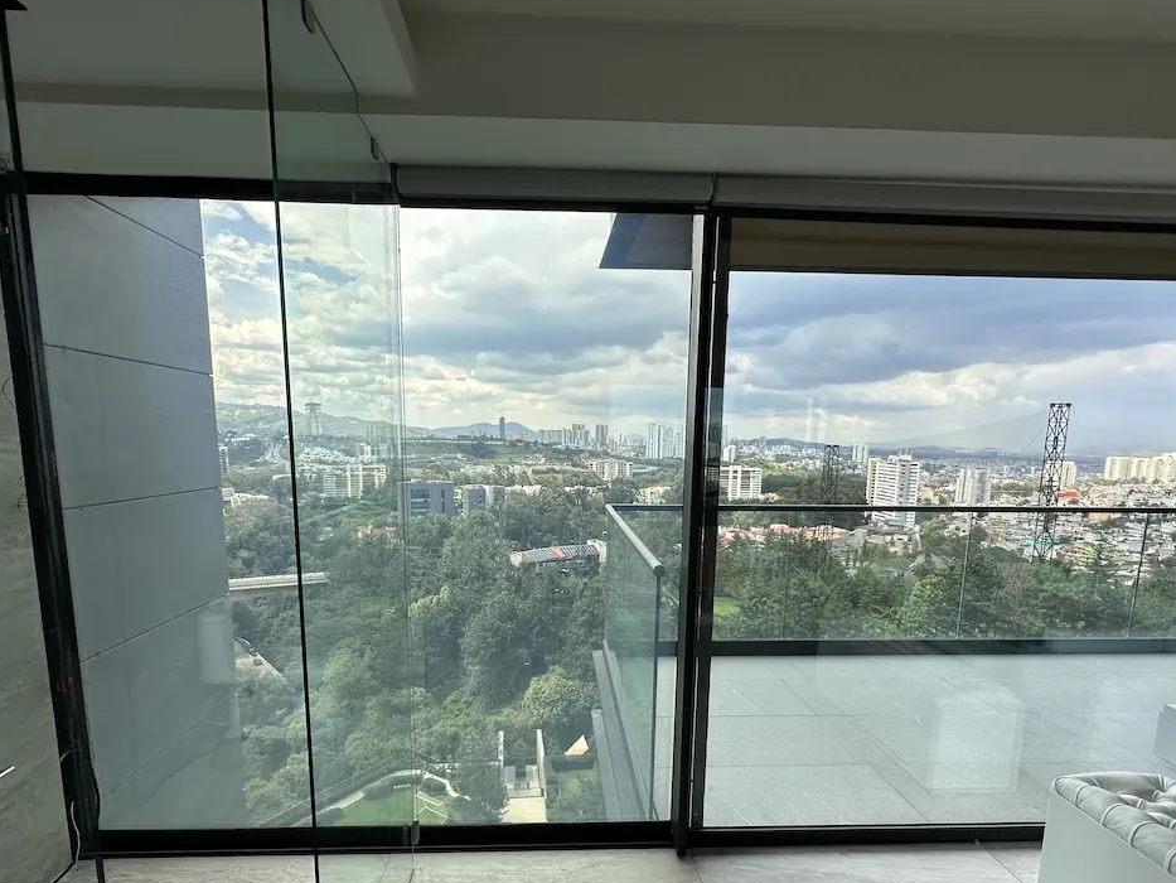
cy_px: 529
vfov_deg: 70.9
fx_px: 612
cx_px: 572
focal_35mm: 18
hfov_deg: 87.7
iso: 40
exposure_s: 1/824
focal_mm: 2.22
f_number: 2.2
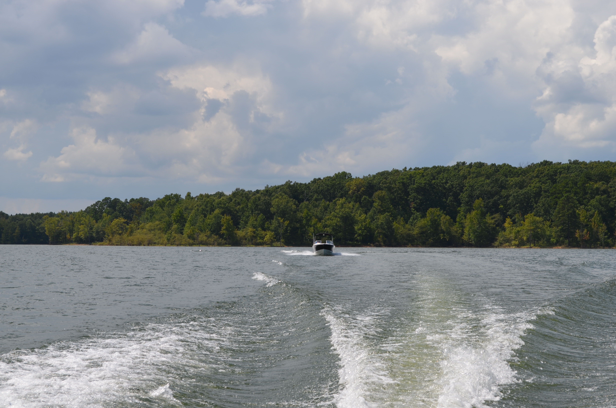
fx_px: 1332
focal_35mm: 78
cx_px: 308
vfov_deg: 17.4
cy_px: 204
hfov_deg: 26.0
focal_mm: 52
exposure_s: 1/400
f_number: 9
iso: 100
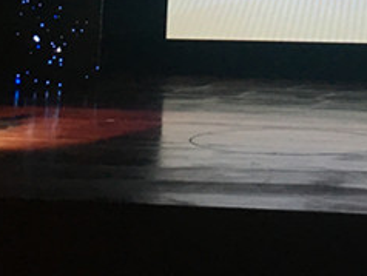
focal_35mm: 95
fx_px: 1008
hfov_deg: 20.3
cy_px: -173
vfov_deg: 14.3
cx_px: 308
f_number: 2.2
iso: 40
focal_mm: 4.15
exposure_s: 1/33
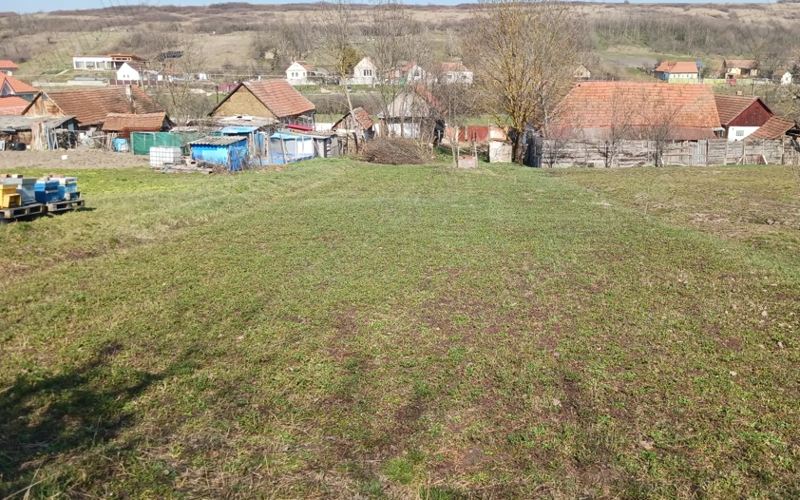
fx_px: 741
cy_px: 265
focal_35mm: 34
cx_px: 463
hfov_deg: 56.4
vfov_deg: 37.2
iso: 20
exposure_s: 1/198
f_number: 1.8
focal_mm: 4
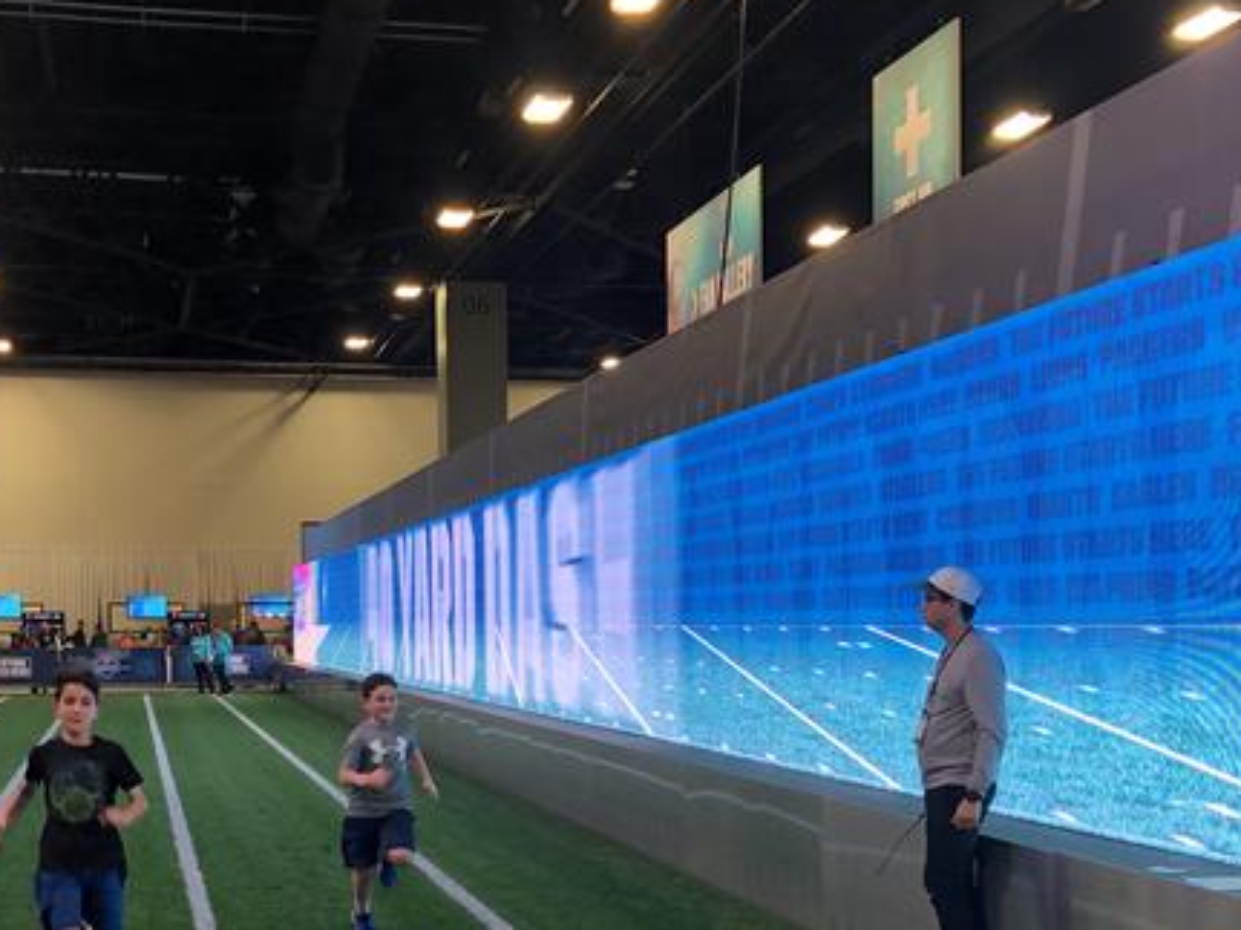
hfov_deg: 36.7
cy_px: 691
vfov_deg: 27.7
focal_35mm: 52
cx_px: 513
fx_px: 1864
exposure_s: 1/120
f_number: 1.8
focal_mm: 4
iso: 100
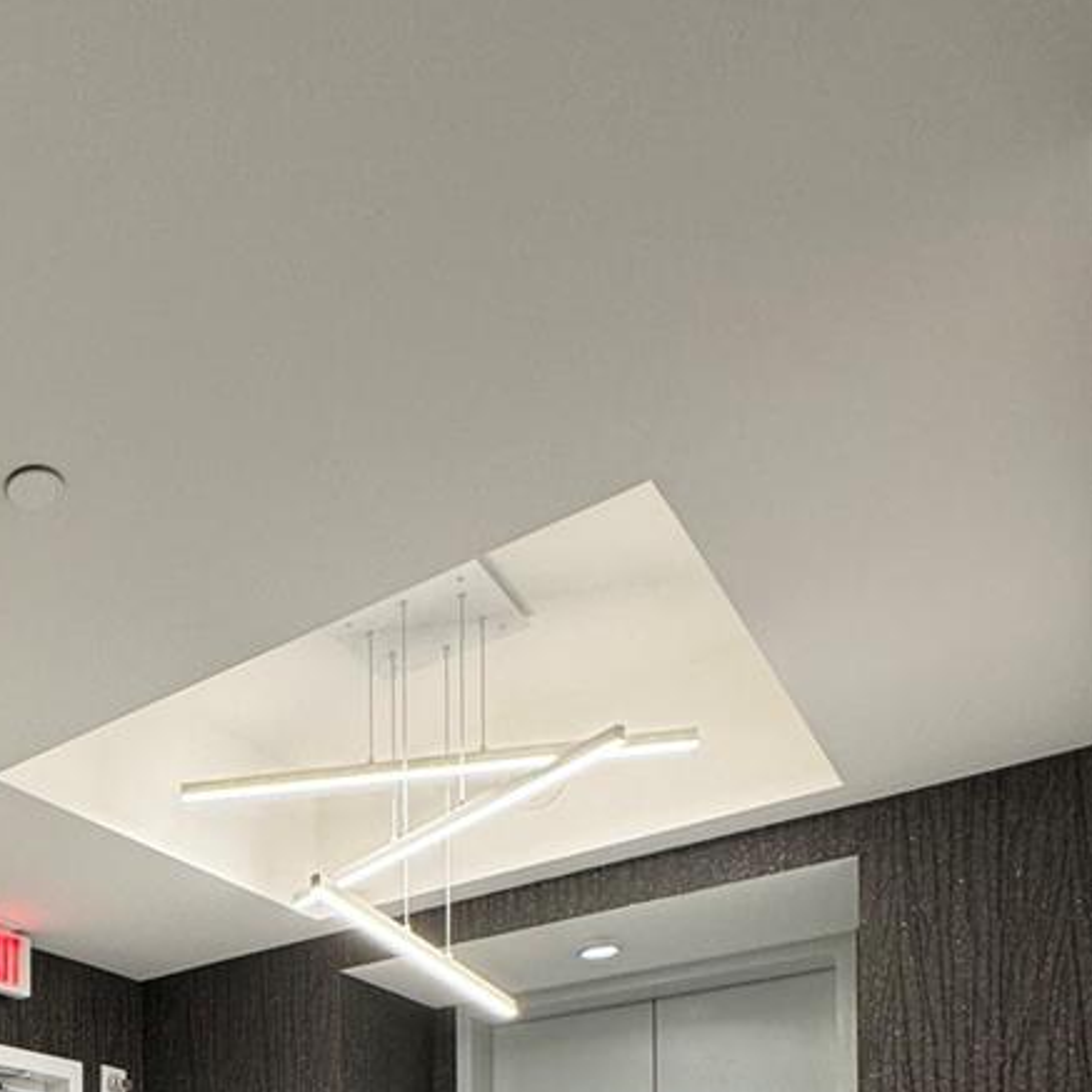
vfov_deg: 37.3
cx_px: -25
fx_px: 1213
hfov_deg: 41.4
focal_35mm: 34
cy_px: 1299
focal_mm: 2.22
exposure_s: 1/120
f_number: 2.2
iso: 200
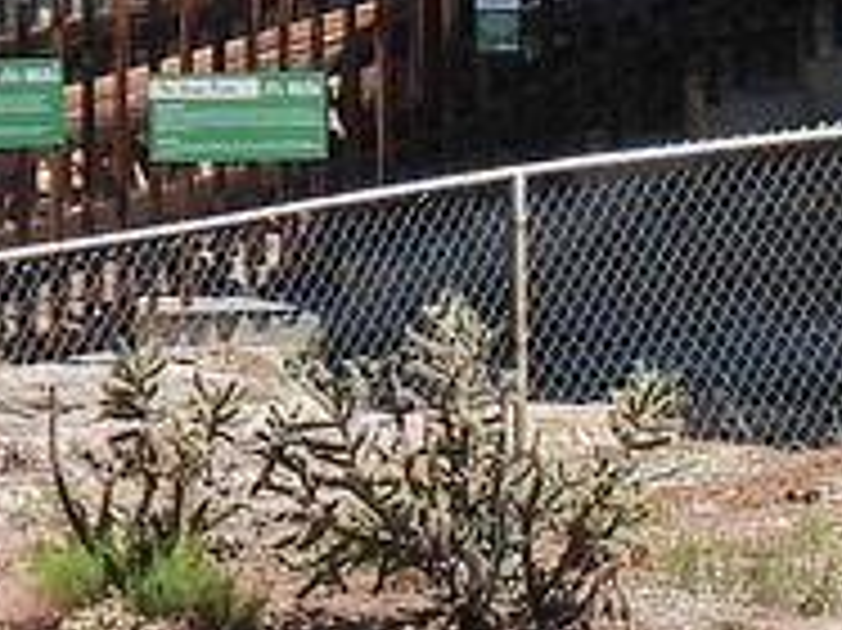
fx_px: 58146
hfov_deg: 0.8
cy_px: -220
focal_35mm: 2392
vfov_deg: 0.6
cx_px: 2274
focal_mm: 62.5
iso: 100
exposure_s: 1/640
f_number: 5
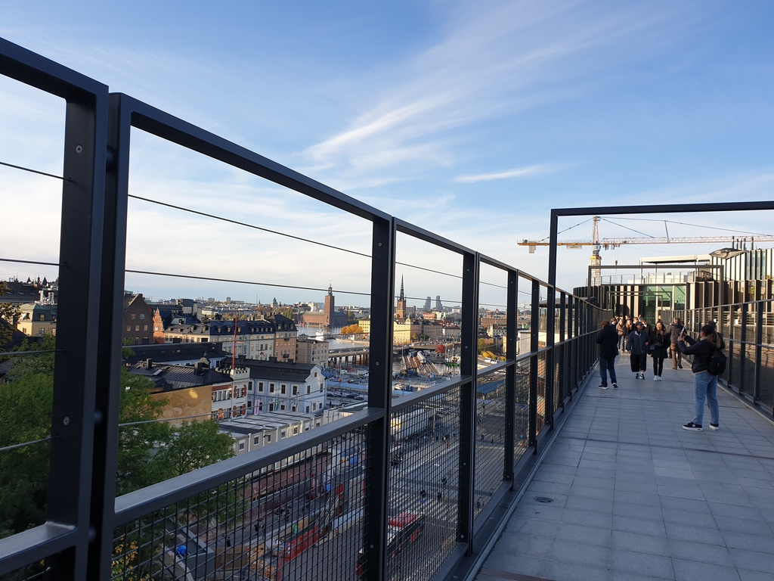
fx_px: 581
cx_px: 387
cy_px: 290
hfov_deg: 67.3
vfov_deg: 53.1
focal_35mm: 26
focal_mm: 4.3
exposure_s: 1/668
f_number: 2.4
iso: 50
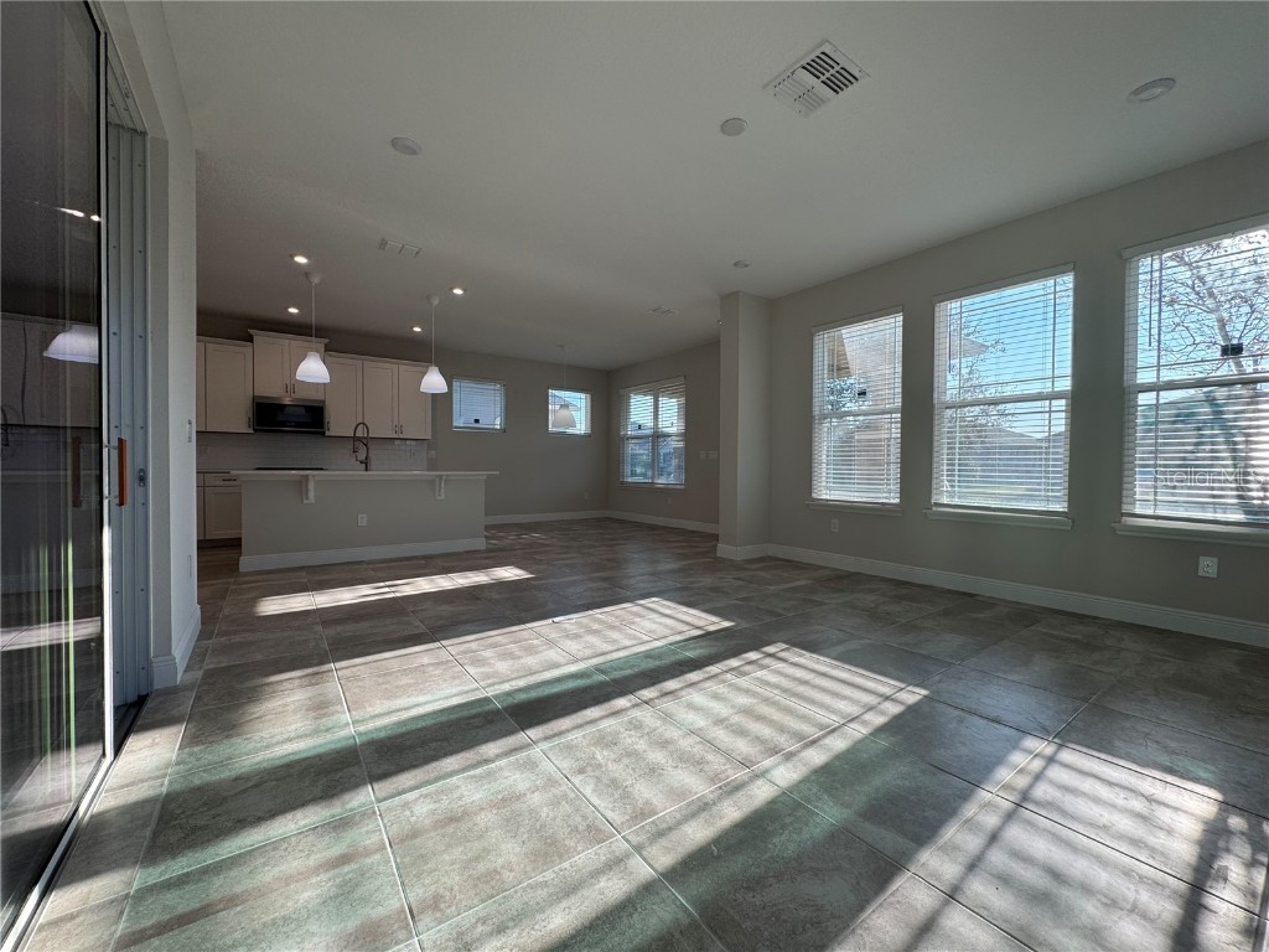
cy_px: 476
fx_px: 513
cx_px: 634
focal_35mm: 14
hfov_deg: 102.1
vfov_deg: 85.7
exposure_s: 1/275
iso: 40
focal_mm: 2.22
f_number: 2.2
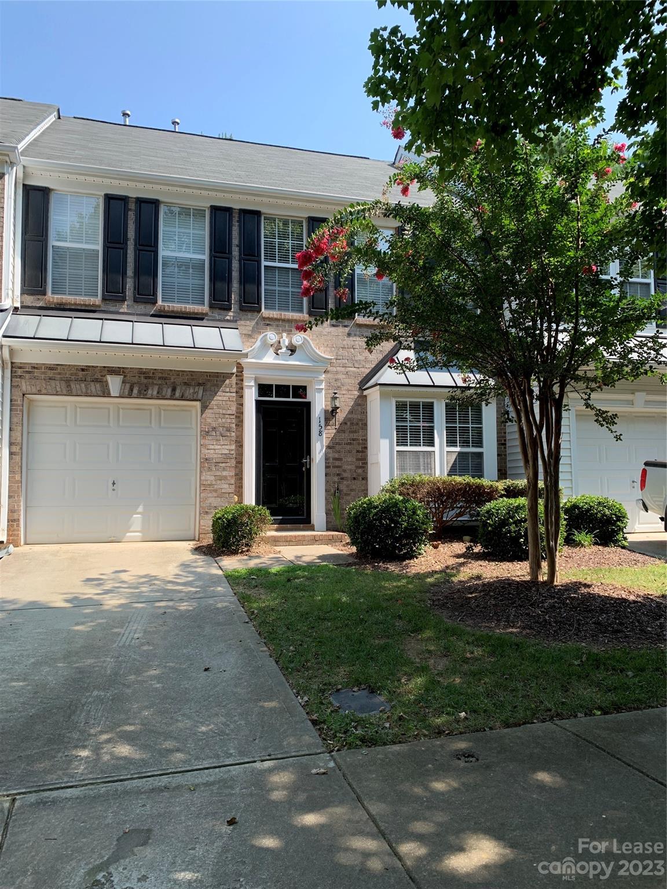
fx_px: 668
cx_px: 334
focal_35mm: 26
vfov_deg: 67.3
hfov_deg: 53.1
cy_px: 444
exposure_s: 1/732
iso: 25
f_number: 1.8
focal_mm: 4.25
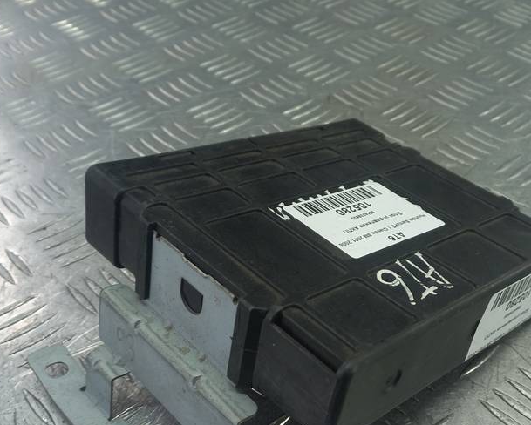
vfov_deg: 36.1
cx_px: 308
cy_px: 291
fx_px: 645
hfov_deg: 44.6
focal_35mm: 41
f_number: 1.8
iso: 64
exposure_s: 1/50
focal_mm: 4.6
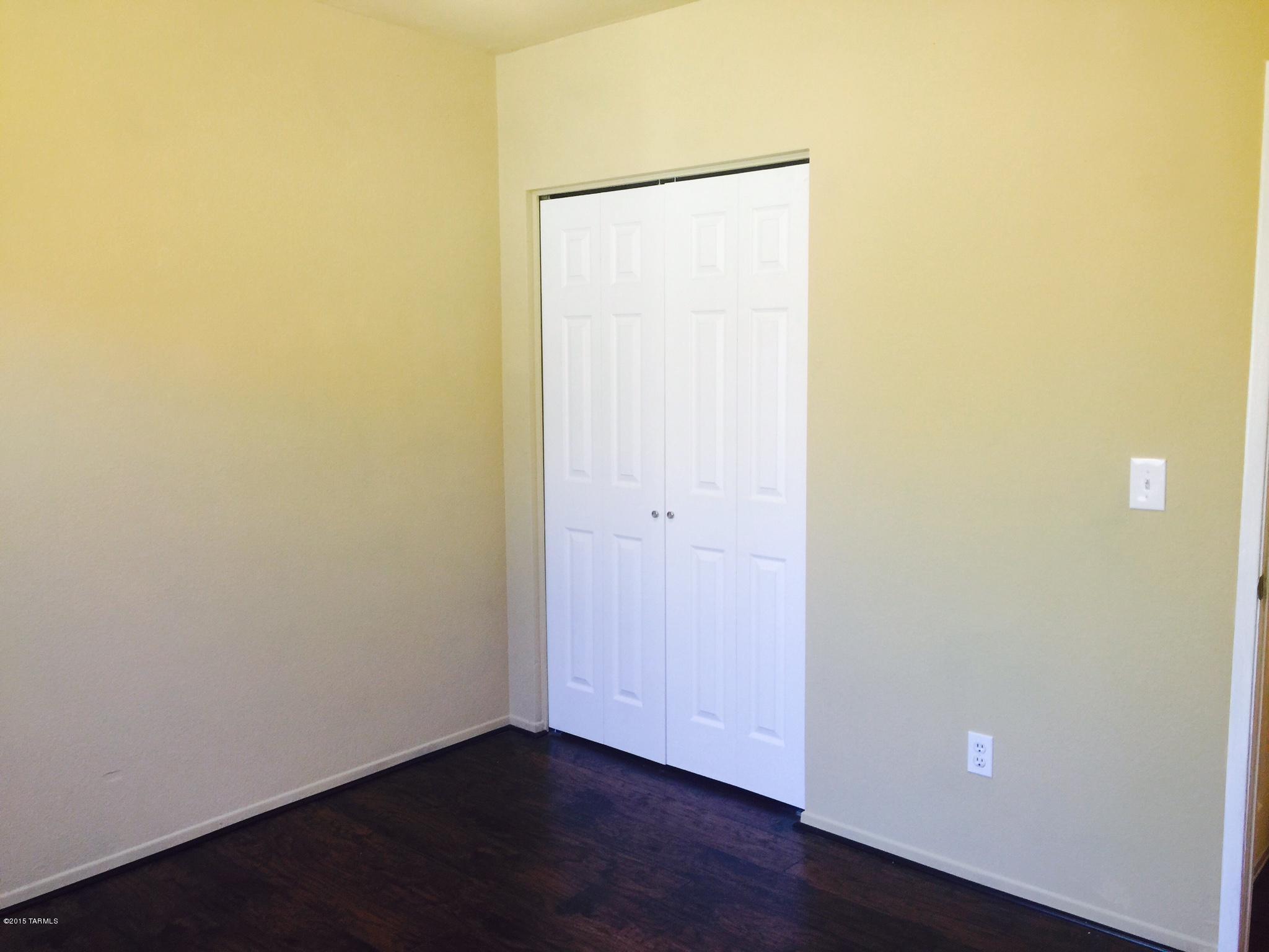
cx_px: 634
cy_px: 476
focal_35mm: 29
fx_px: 1063
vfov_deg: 48.2
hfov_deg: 61.7
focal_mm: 4.15
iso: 40
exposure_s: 1/15
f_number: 2.2
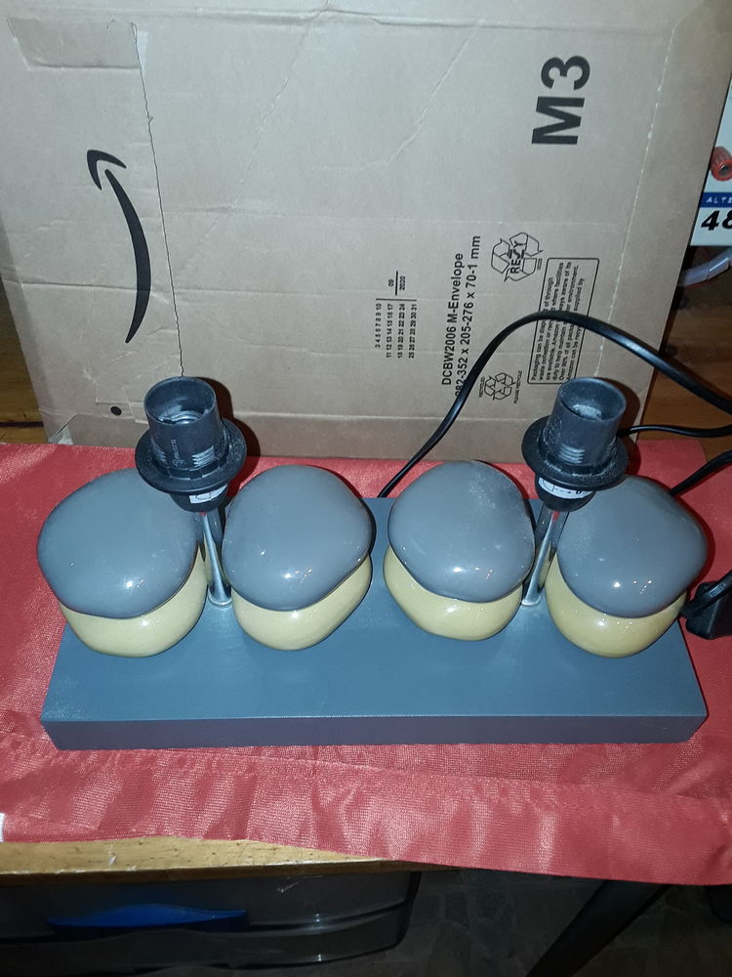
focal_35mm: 27
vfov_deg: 65.3
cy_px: 488
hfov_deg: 51.4
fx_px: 761
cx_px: 366
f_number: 1.9
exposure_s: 1/33
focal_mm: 2.91
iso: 50
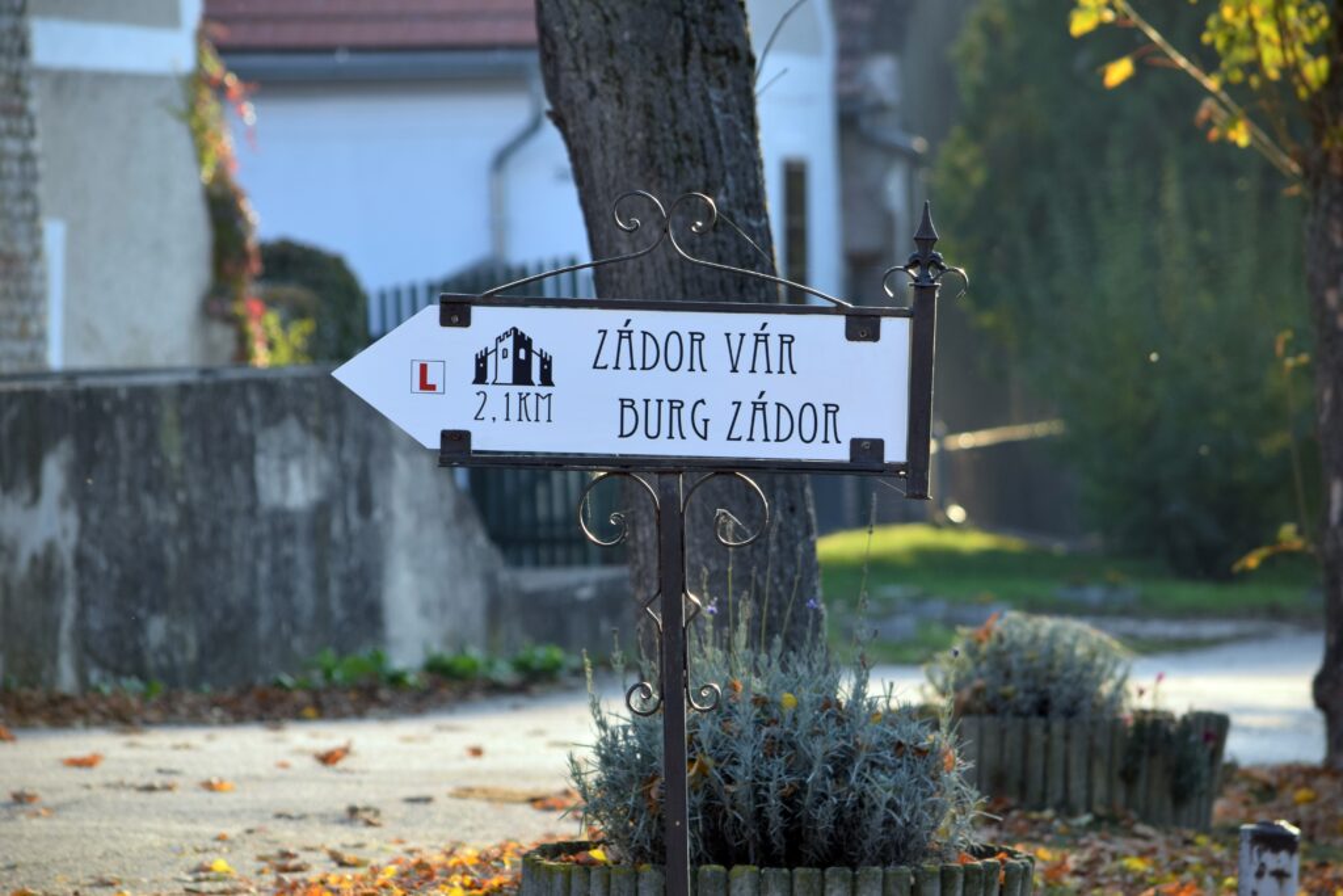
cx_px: 672
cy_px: 448
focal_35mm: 202
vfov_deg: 6.8
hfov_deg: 10.2
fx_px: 7555
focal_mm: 135
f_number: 6.3
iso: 200
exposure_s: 1/250
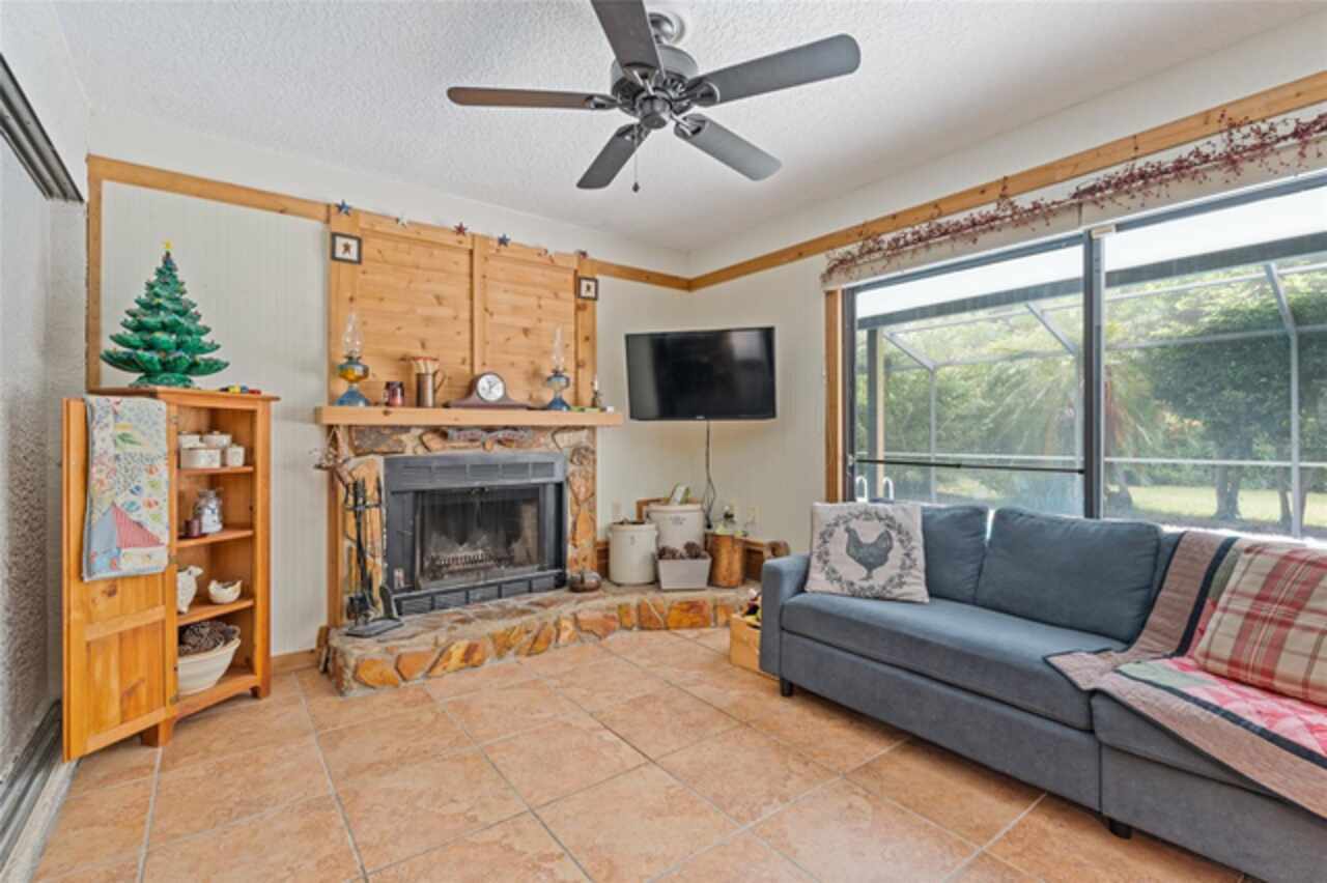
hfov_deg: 96.8
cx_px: 664
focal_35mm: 16
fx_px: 589
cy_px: 442
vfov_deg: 73.7
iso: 250
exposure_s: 2
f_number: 11
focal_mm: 16
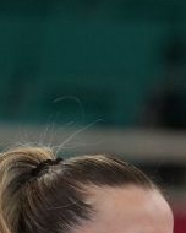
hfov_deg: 0.9
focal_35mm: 1781
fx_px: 12255
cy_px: 633
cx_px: 492
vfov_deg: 1.1
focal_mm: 200
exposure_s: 1/1000
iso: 500
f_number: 2.8
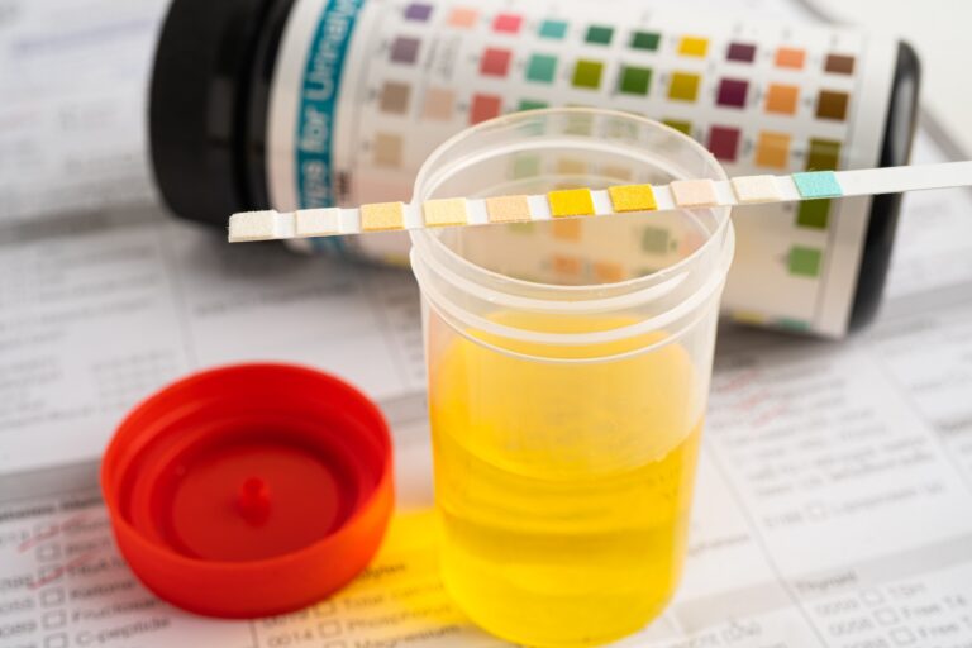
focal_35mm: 50
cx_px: 486
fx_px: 1350
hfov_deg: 39.6
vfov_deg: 27.0
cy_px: 324
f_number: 8
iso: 100
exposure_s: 1/80
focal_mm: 50
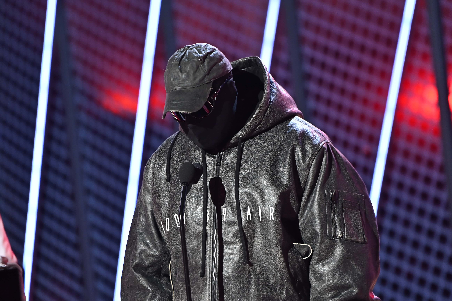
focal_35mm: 480
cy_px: 150
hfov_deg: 4.3
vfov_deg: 2.9
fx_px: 6023
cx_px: 226
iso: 3200
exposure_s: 1/100
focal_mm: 400
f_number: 5.6
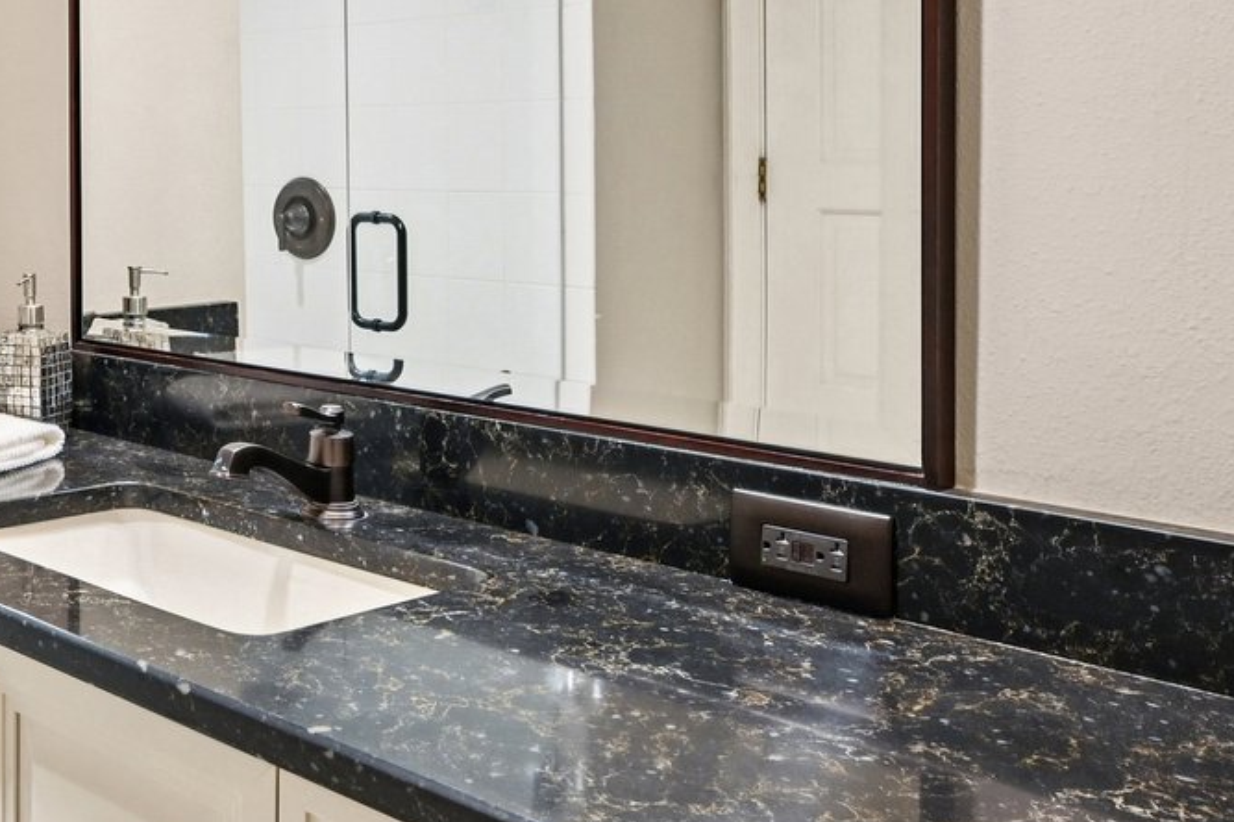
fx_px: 1473
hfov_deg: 39.1
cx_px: -54
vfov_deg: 30.5
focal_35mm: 43
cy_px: 181
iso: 400
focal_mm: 14
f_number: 8
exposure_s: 1/20
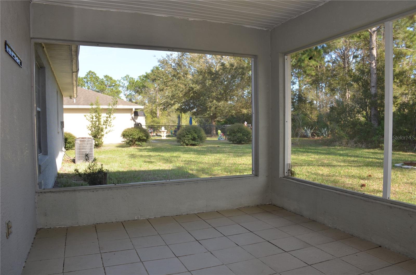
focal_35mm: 27
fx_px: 311
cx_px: 208
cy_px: 138
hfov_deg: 67.5
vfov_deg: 47.7
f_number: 8
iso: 100
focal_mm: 18
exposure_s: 1/60
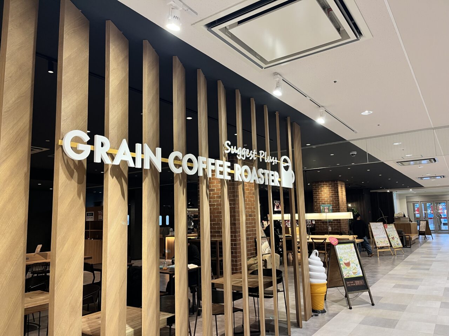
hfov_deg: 67.3
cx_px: 224
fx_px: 337
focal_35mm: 26
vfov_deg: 53.1
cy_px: 168
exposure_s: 1/50
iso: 80
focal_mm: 5.1
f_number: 1.6
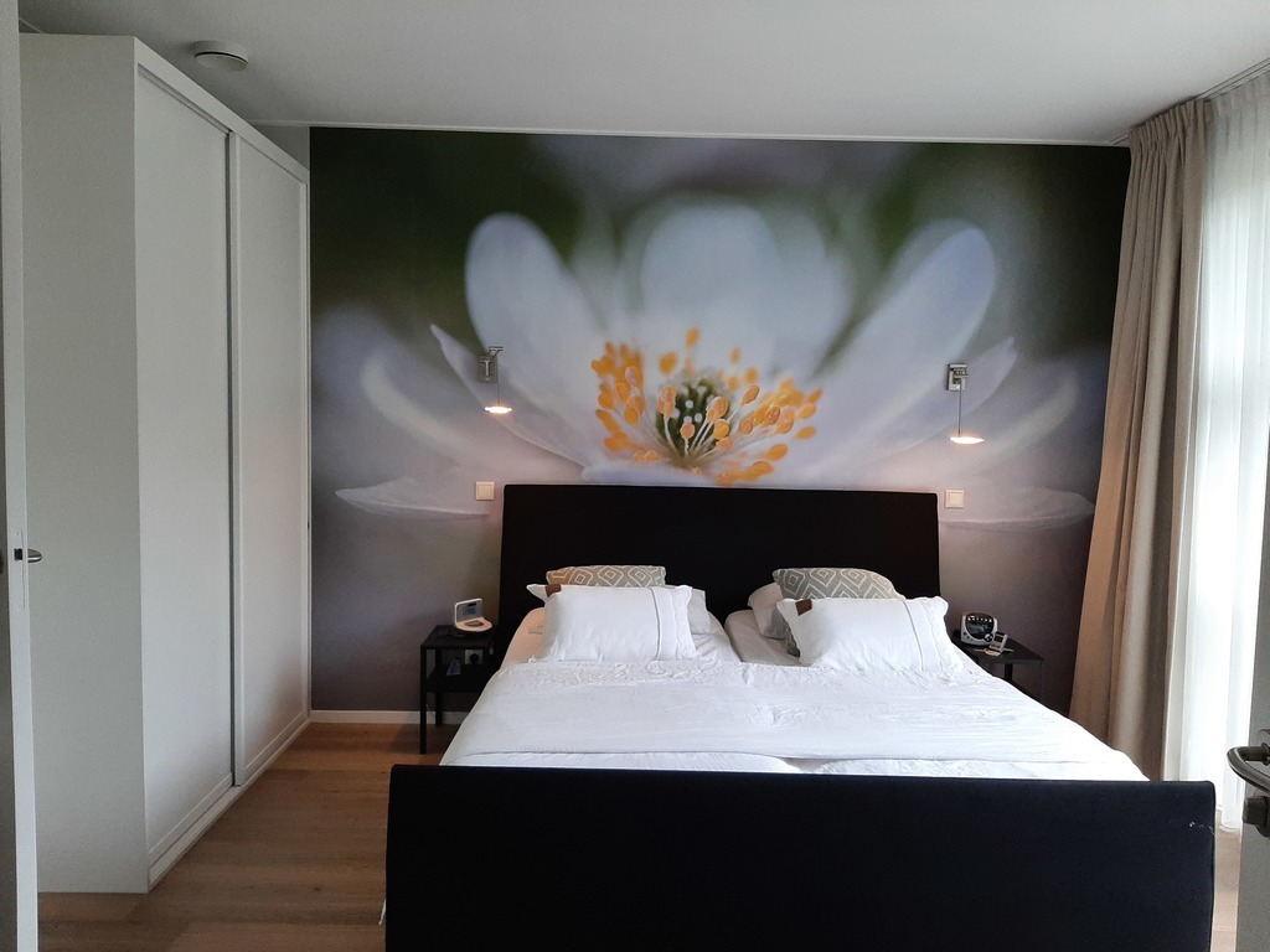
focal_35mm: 26
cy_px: 476
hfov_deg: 67.3
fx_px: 954
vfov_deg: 53.1
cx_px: 635
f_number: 1.7
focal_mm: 3.93
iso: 160
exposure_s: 1/50
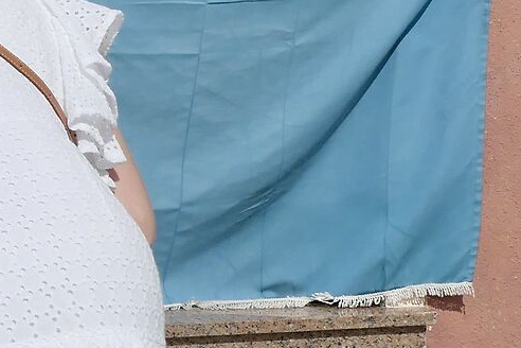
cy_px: 2
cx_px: -420
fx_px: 2822
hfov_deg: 10.0
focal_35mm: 195
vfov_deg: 7.0
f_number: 8
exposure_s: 1/1300
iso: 200
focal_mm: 14.7
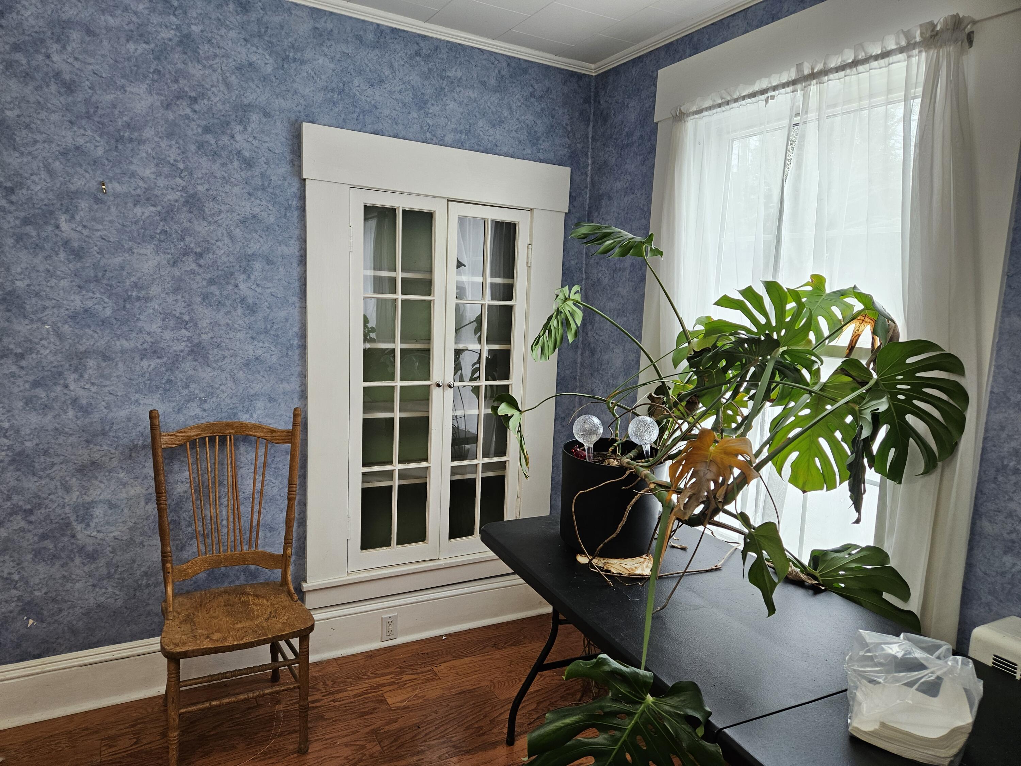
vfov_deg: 58.9
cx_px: 510
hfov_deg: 73.9
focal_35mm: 23
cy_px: 383
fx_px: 678
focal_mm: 5.4
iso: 125
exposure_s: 1/120
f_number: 1.8
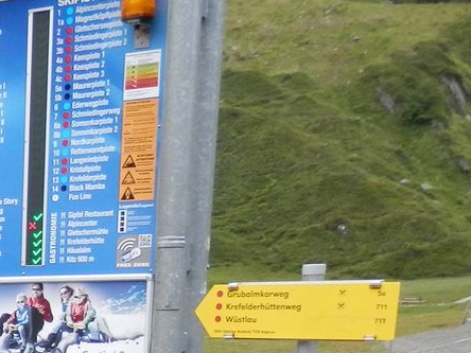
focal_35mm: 90
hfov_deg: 18.4
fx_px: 1225
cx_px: -301
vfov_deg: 14.8
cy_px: 590
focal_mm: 4.5
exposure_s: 1/500
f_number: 3
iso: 125
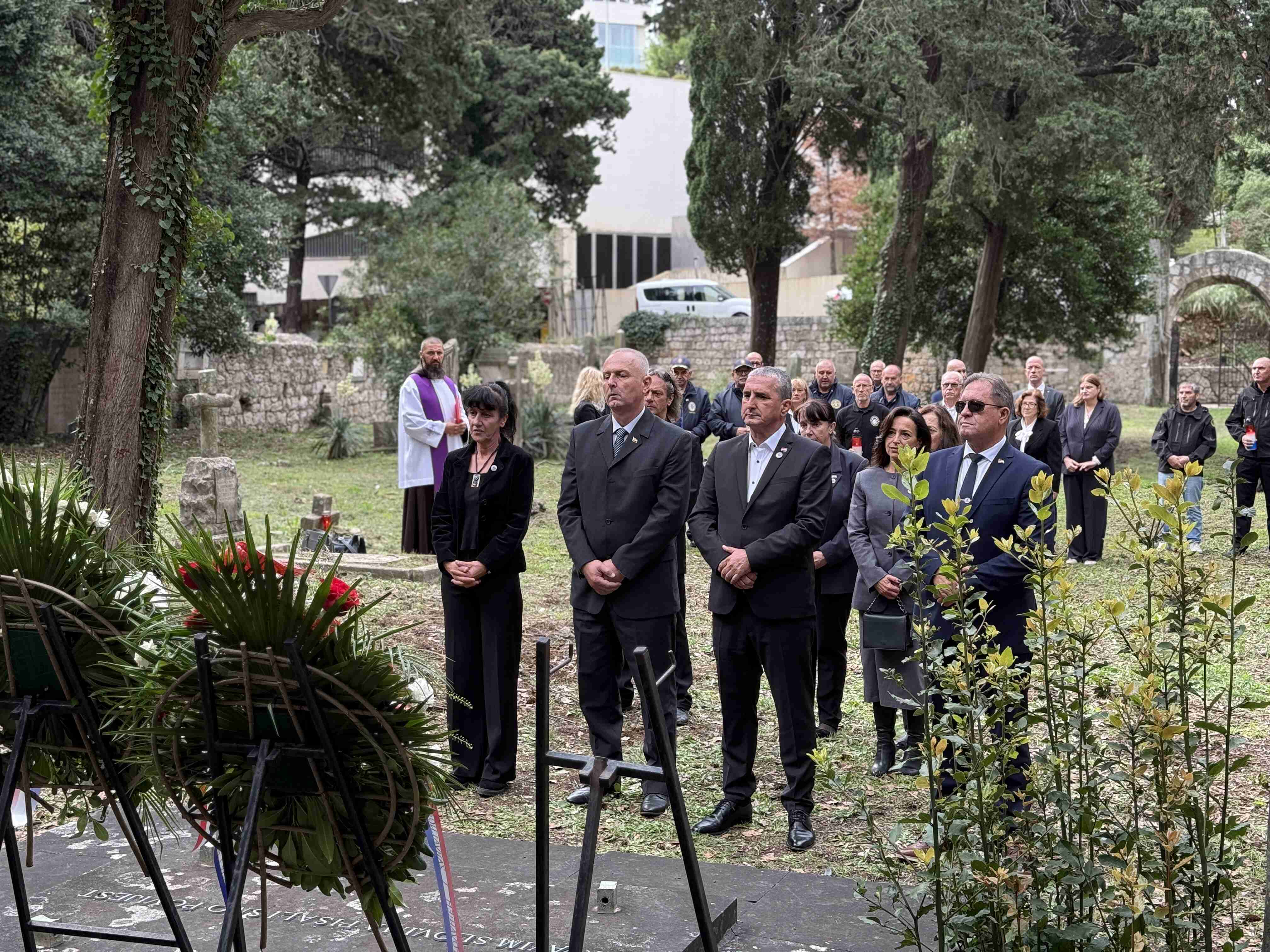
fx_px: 1761
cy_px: 476
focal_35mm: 48
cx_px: 635
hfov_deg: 39.7
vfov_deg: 30.3
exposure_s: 1/311
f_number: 1.78
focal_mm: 6.76
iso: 64
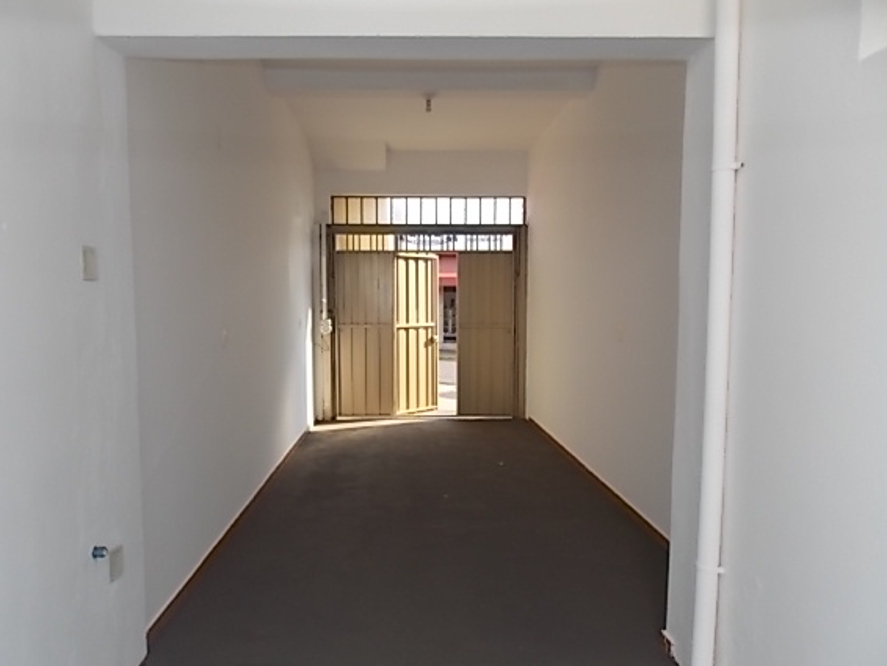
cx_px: 412
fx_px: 667
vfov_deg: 53.0
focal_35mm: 26
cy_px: 360
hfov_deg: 67.2
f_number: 3.1
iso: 80
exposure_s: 1/125
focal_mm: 4
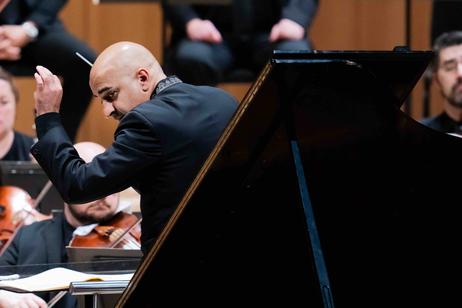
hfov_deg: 2.5
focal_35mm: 830
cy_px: 297
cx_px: 64
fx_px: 10650
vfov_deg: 1.7
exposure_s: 1/250
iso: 1600
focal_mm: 400
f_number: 4.5
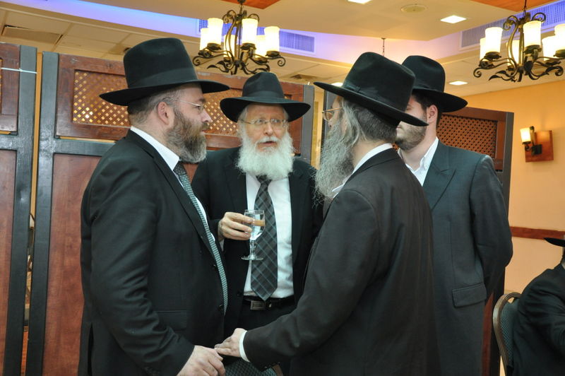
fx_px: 588
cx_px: 282
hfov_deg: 51.3
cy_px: 188
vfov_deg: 35.4
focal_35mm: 38
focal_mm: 25
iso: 1000
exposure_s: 1/60
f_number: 6.3
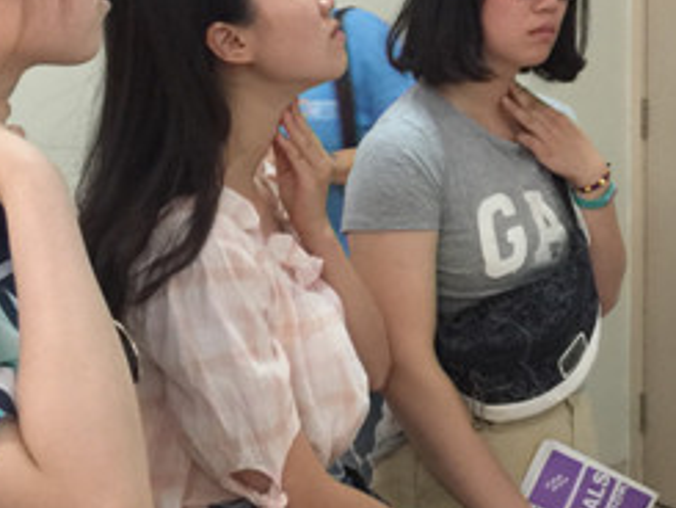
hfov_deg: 26.5
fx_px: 1387
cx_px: 610
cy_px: 55
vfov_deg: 20.3
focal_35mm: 71
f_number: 2.2
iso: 100
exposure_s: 1/10
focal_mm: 4.15
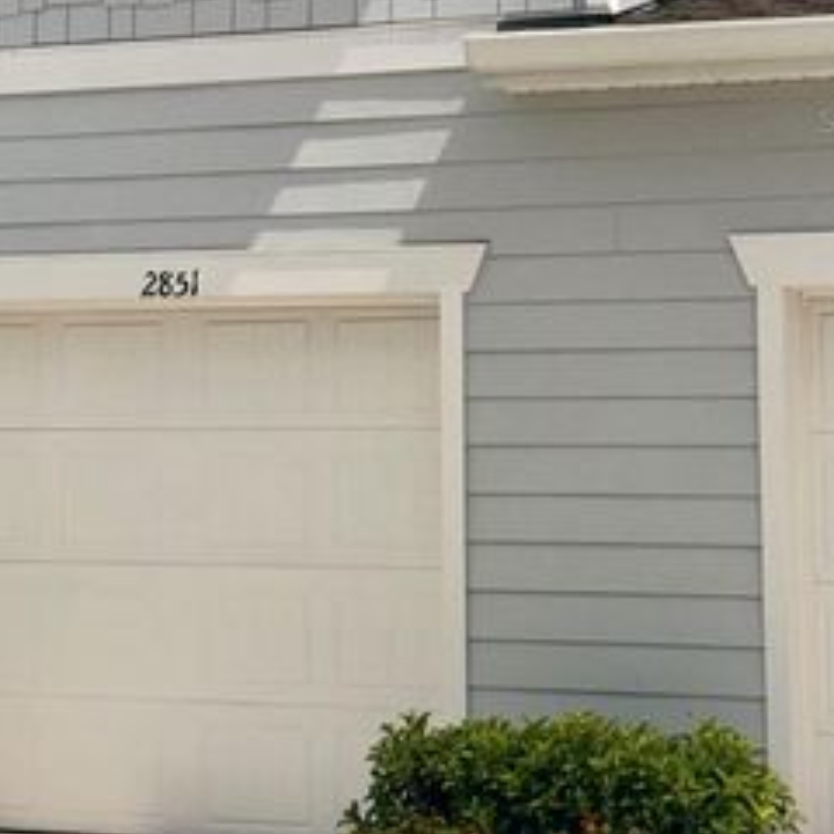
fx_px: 3216
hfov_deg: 14.6
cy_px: 120
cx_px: 87
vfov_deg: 14.7
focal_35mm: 118
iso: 50
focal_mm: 6.76
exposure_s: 1/11364
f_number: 1.78
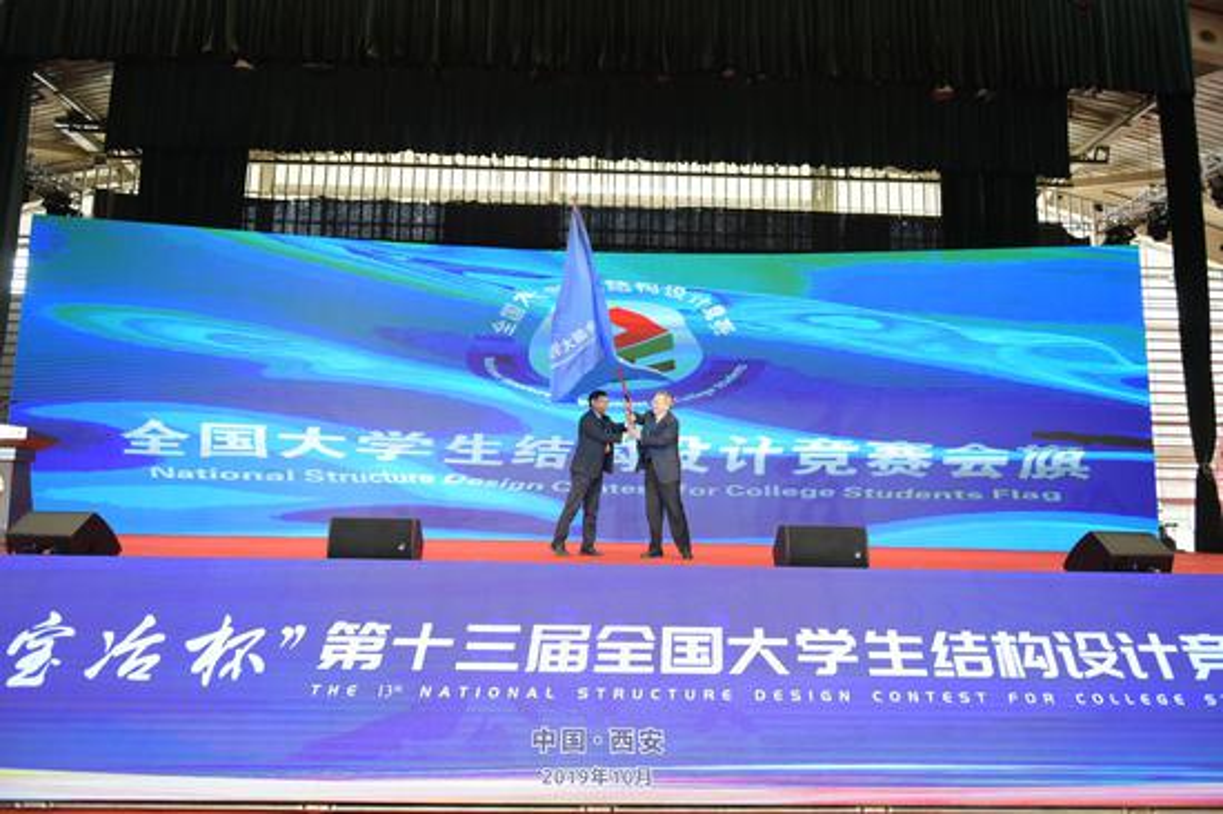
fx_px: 815
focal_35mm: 24
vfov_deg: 53.1
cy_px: 407
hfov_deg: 73.8
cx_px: 612
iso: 2500
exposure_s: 1/640
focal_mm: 24
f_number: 2.8
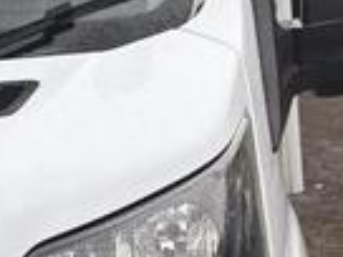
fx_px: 1694
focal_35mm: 171
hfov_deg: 11.3
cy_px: 98
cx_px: -98
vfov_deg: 8.7
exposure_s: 1/357
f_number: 1.6
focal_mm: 5.96
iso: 50
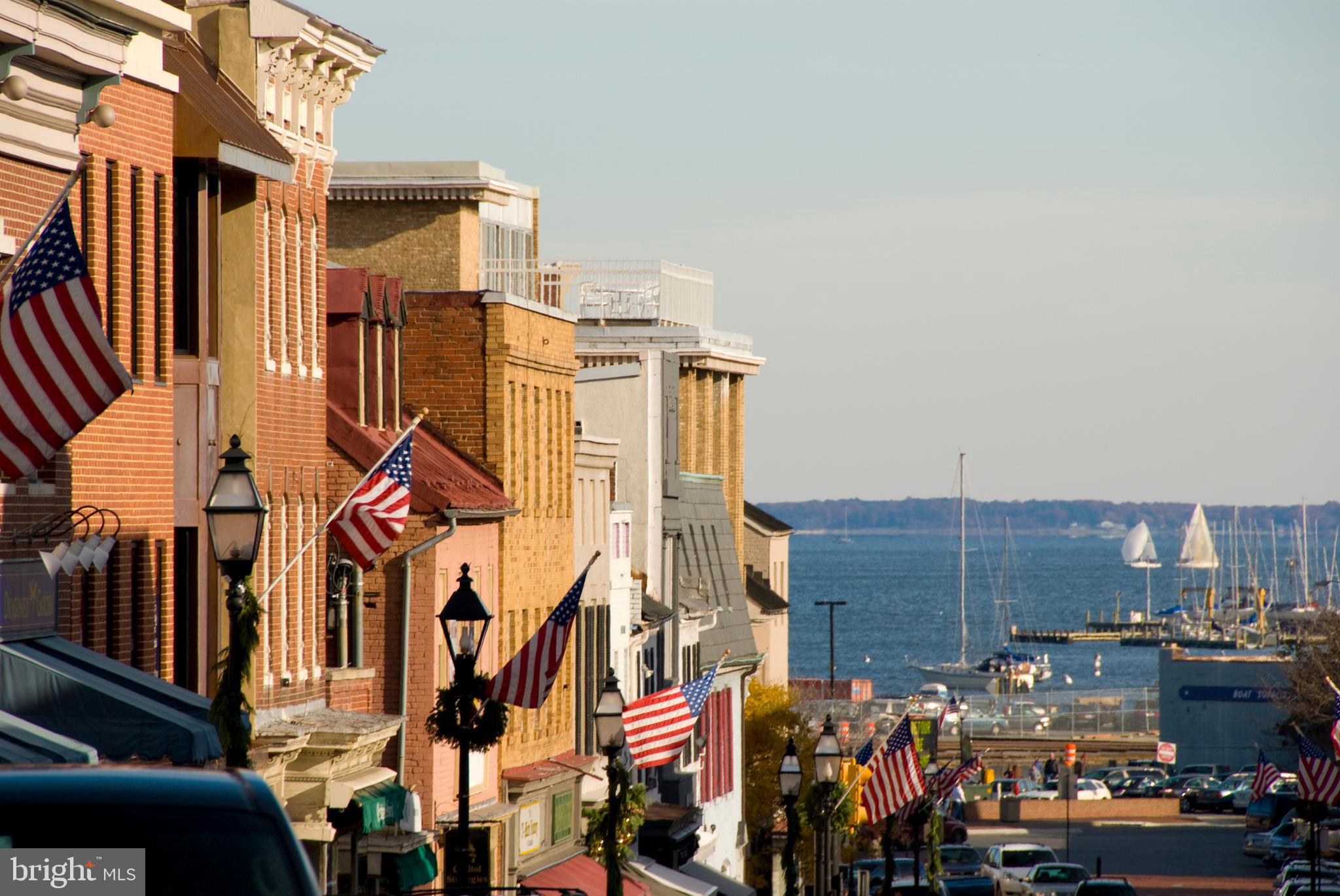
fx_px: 11178
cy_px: 448
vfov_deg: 4.6
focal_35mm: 300
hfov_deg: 6.9
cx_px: 670
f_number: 9
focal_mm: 200
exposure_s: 1/160
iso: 200
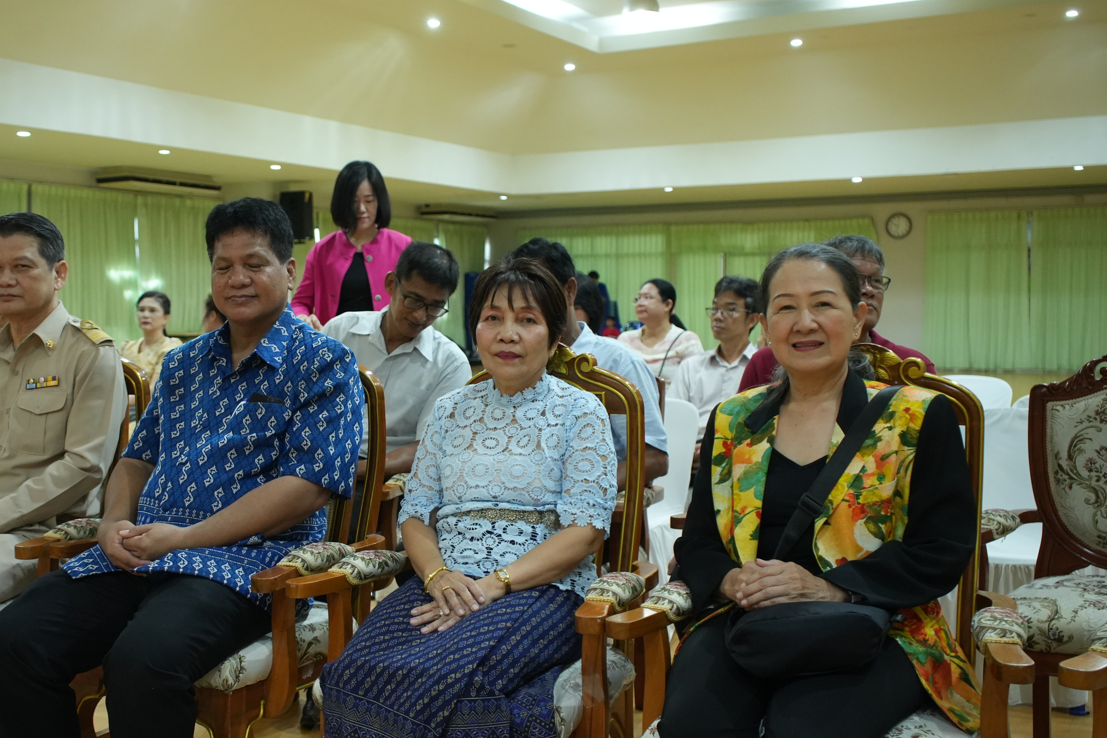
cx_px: 415
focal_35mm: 43
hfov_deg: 45.1
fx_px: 1322
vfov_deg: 31.2
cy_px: 393
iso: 3200
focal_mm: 32
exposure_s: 1/125
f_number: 4
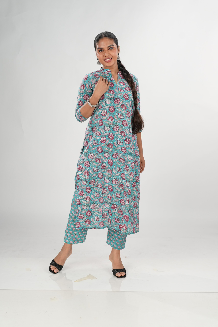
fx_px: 545
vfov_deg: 33.4
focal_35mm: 60
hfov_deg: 22.6
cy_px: 164
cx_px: 109
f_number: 4.5
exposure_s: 1/320
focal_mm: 60
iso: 1600
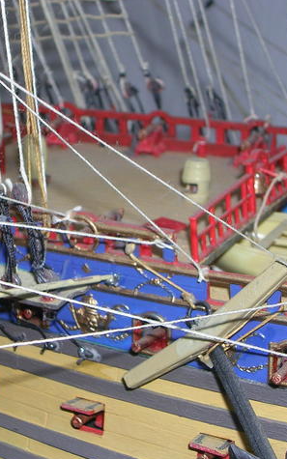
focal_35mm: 90
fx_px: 1126
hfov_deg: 14.5
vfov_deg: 23.0
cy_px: 230
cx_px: 100
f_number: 3.5
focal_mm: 9.6
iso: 50
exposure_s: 1/60.1
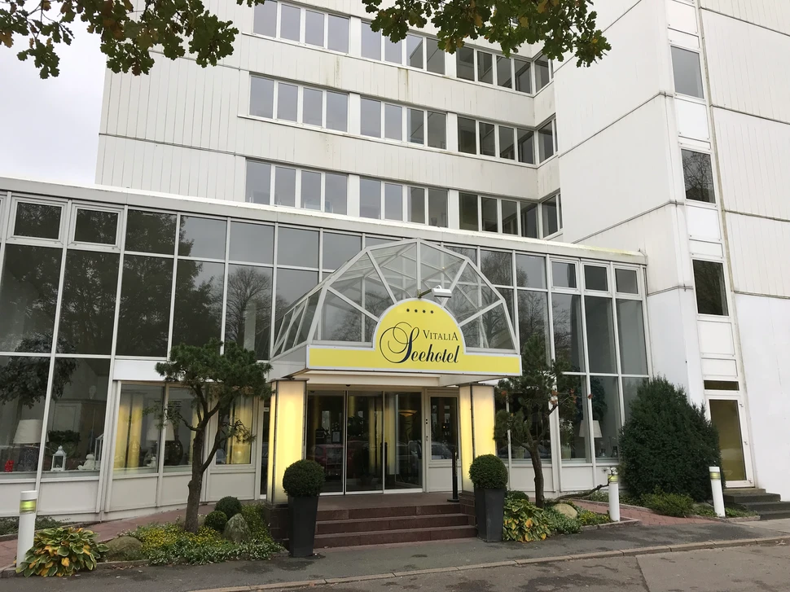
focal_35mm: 28
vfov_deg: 49.7
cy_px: 296
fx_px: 639
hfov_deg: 63.5
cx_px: 395
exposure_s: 1/357
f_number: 1.8
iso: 20
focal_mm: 3.99
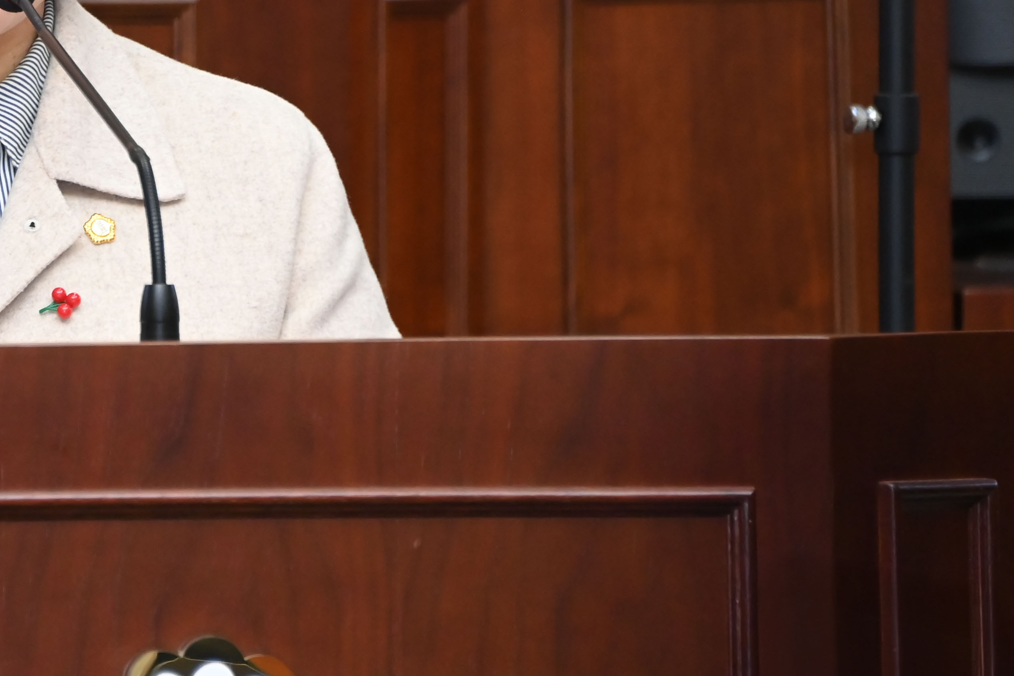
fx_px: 18560
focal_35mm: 659
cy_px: 151
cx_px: -73
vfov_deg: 2.1
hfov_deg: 3.1
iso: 5000
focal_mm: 300
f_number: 6.3
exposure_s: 1/250
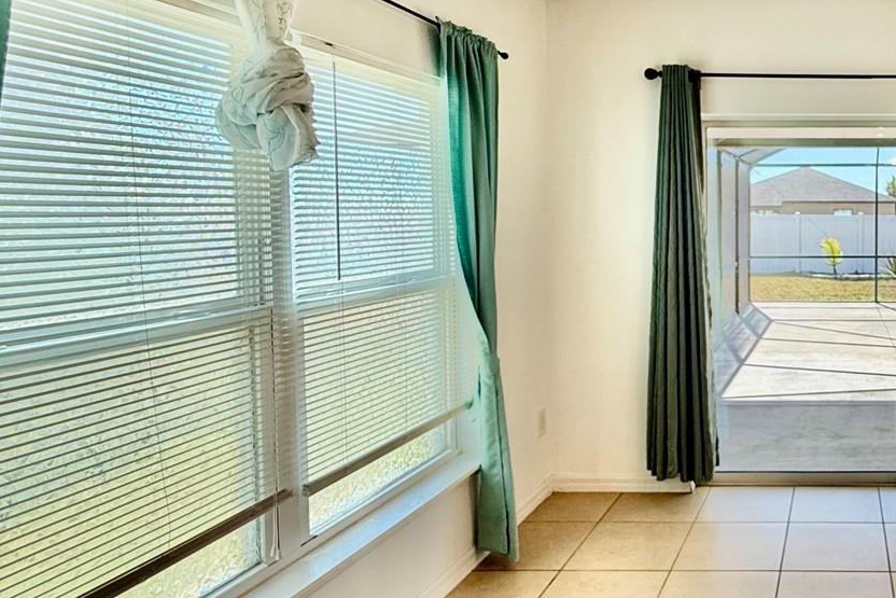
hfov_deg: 54.8
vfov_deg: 46.2
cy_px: 238
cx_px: 843
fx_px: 697
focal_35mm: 28
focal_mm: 2.22
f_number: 2.2
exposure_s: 1/120
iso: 100
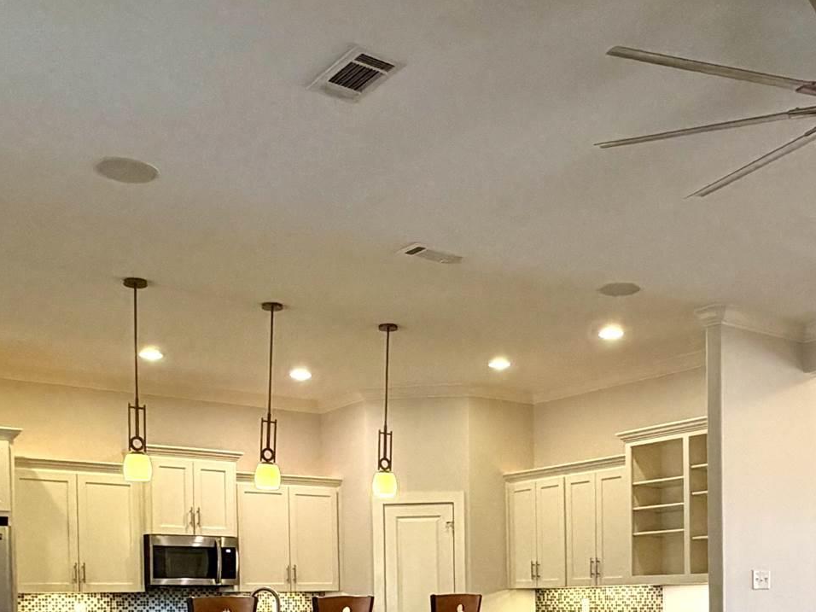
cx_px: 489
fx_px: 1061
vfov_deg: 29.8
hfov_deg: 41.9
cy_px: 626
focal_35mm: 45
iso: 200
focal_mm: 2.22
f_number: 2.2
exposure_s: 1/60
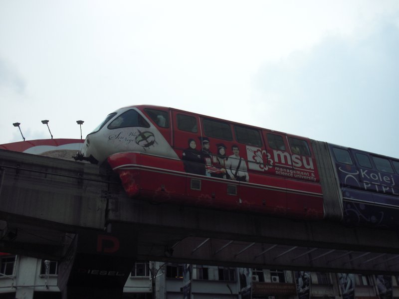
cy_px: 150
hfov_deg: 49.0
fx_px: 438
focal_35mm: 38
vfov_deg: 37.7
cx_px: 200
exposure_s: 1/320
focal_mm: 6.2
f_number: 8
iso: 100
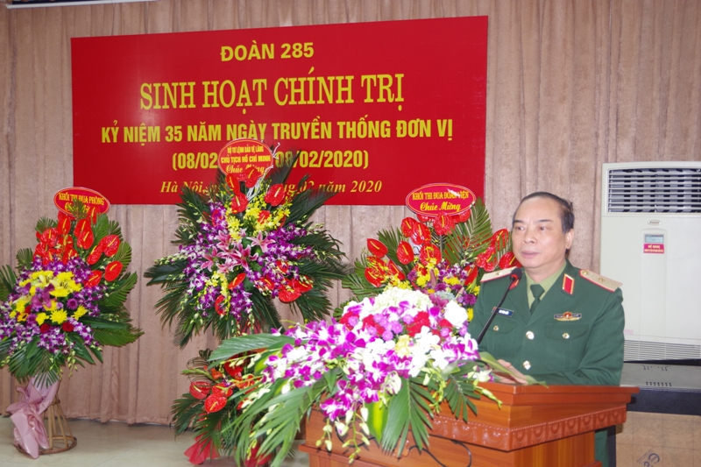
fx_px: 895
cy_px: 234
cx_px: 350
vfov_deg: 29.2
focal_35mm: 46
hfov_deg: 42.8
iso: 400
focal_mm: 31
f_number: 4.5
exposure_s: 1/20
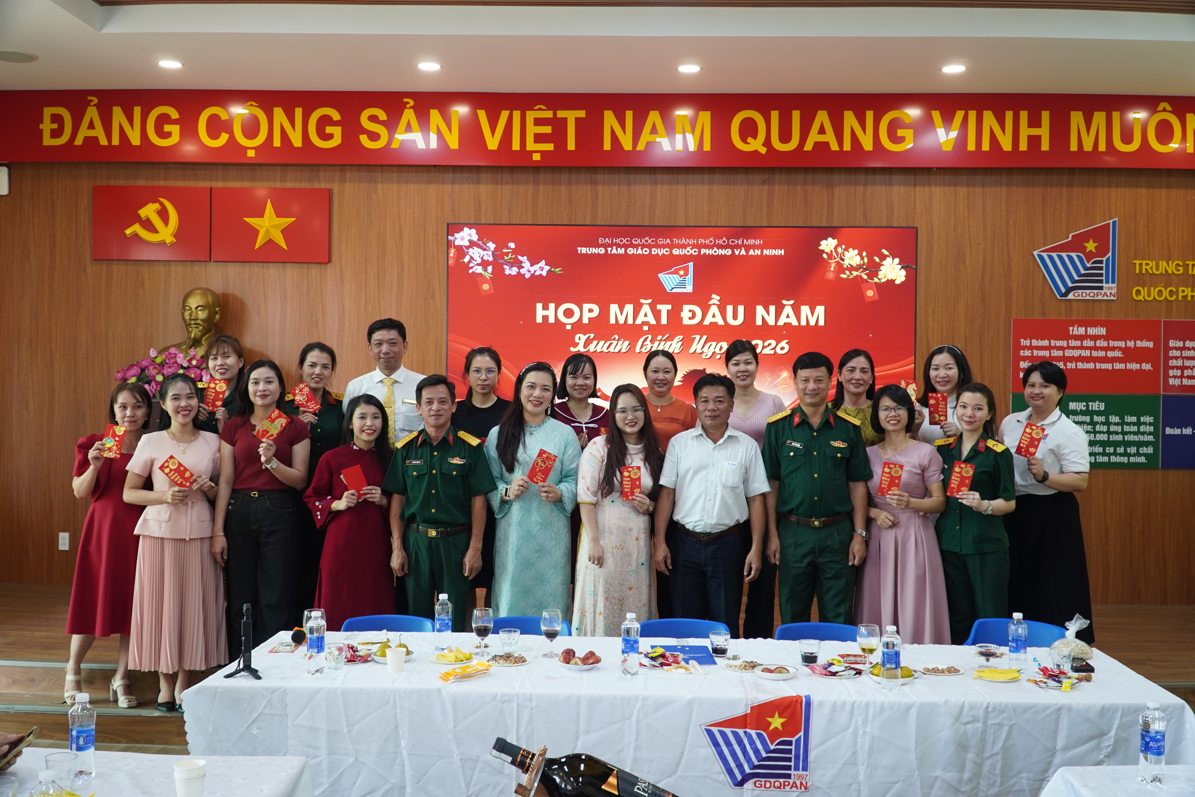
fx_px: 1095
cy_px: 398
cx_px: 598
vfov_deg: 40.0
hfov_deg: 57.2
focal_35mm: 33
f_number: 4
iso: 250
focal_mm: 22
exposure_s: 1/40
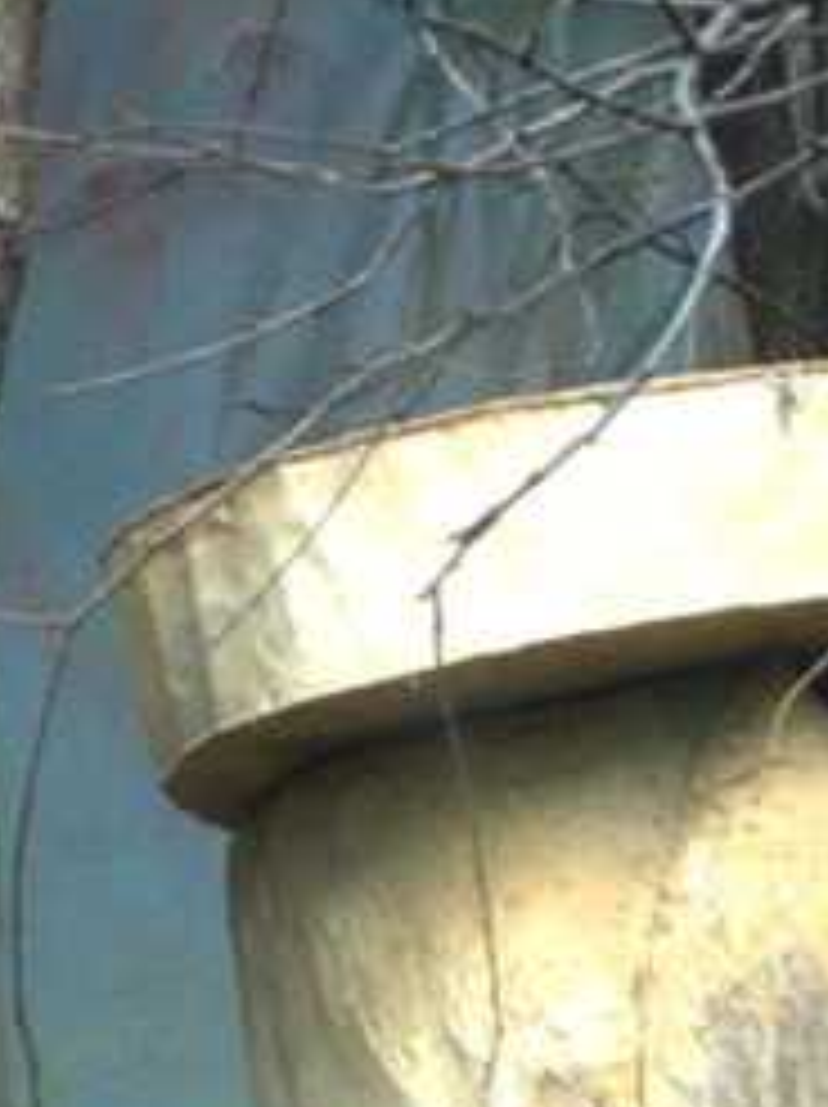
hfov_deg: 4.3
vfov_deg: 5.6
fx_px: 11118
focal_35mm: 348
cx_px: -36
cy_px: 1906
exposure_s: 1/30
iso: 800
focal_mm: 46
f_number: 5.3
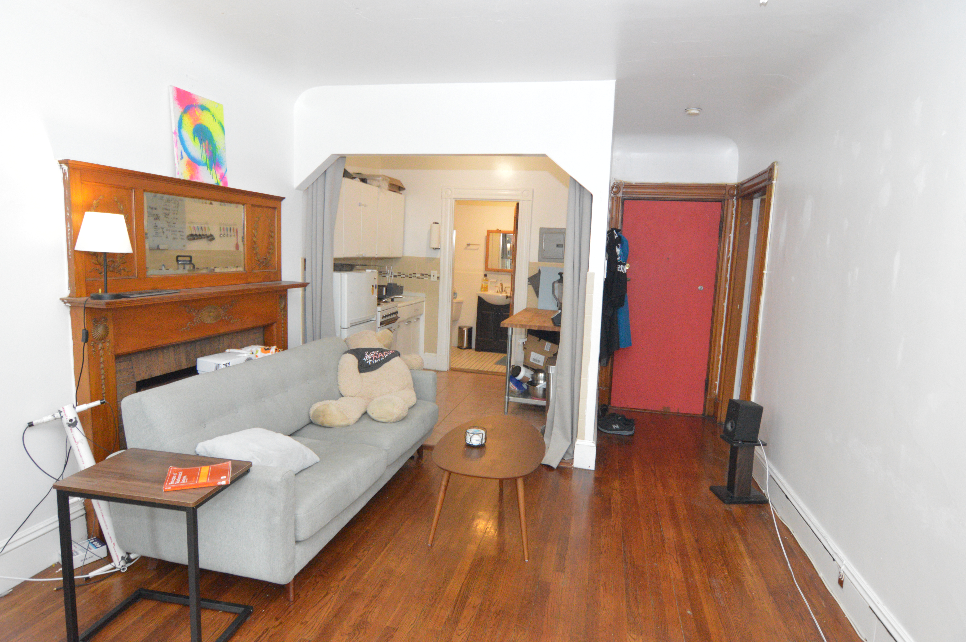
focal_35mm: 18
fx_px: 483
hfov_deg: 90.1
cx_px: 483
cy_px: 321
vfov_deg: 67.3
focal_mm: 12
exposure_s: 1/60
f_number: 9
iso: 3200
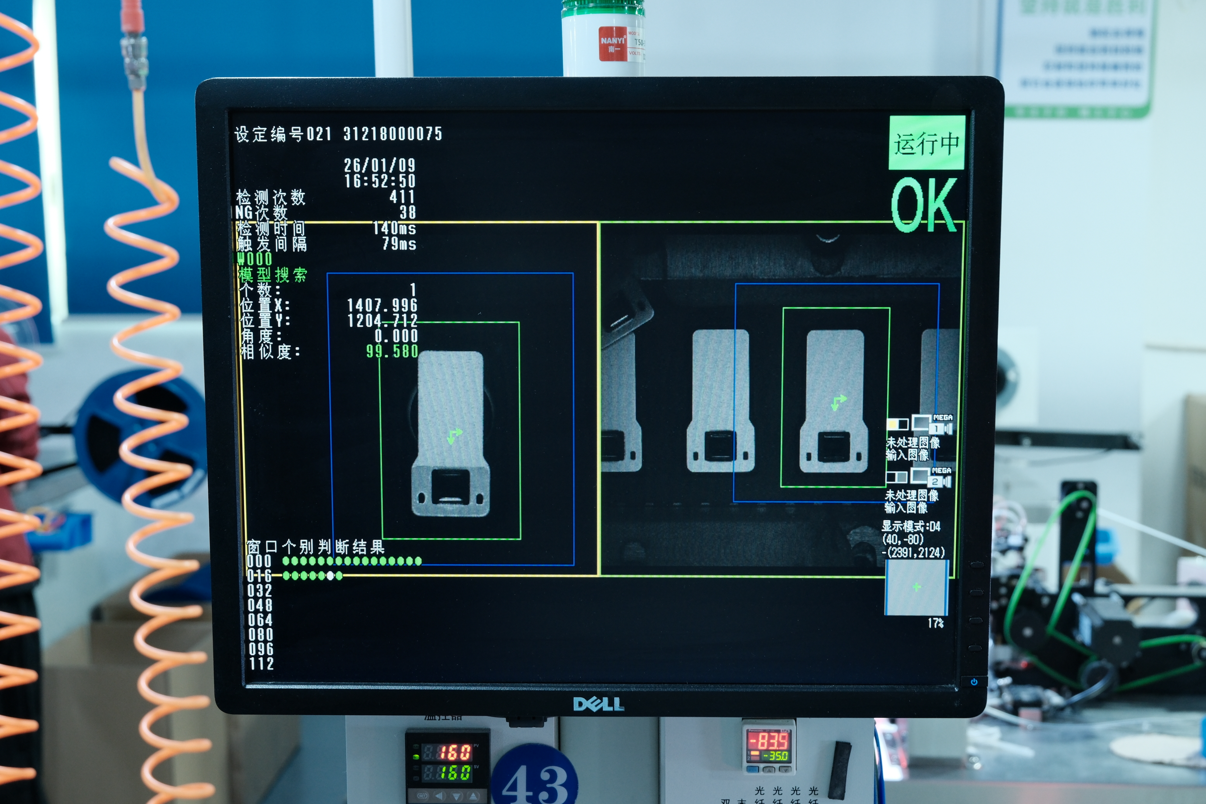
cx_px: 603
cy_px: 402
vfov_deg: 26.5
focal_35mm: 51
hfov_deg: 38.9
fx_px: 1708
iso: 800
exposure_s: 1/20
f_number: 5.6
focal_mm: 34.3
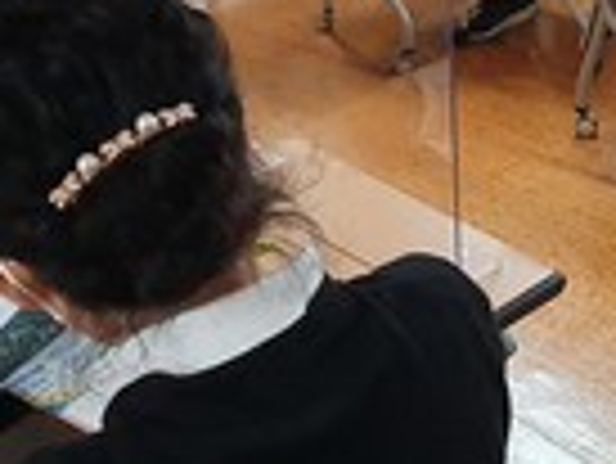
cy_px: 27
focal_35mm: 57
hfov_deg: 32.9
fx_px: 1015
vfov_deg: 24.8
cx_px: 486
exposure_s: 1/60
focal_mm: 1.8
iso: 160
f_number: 2.2
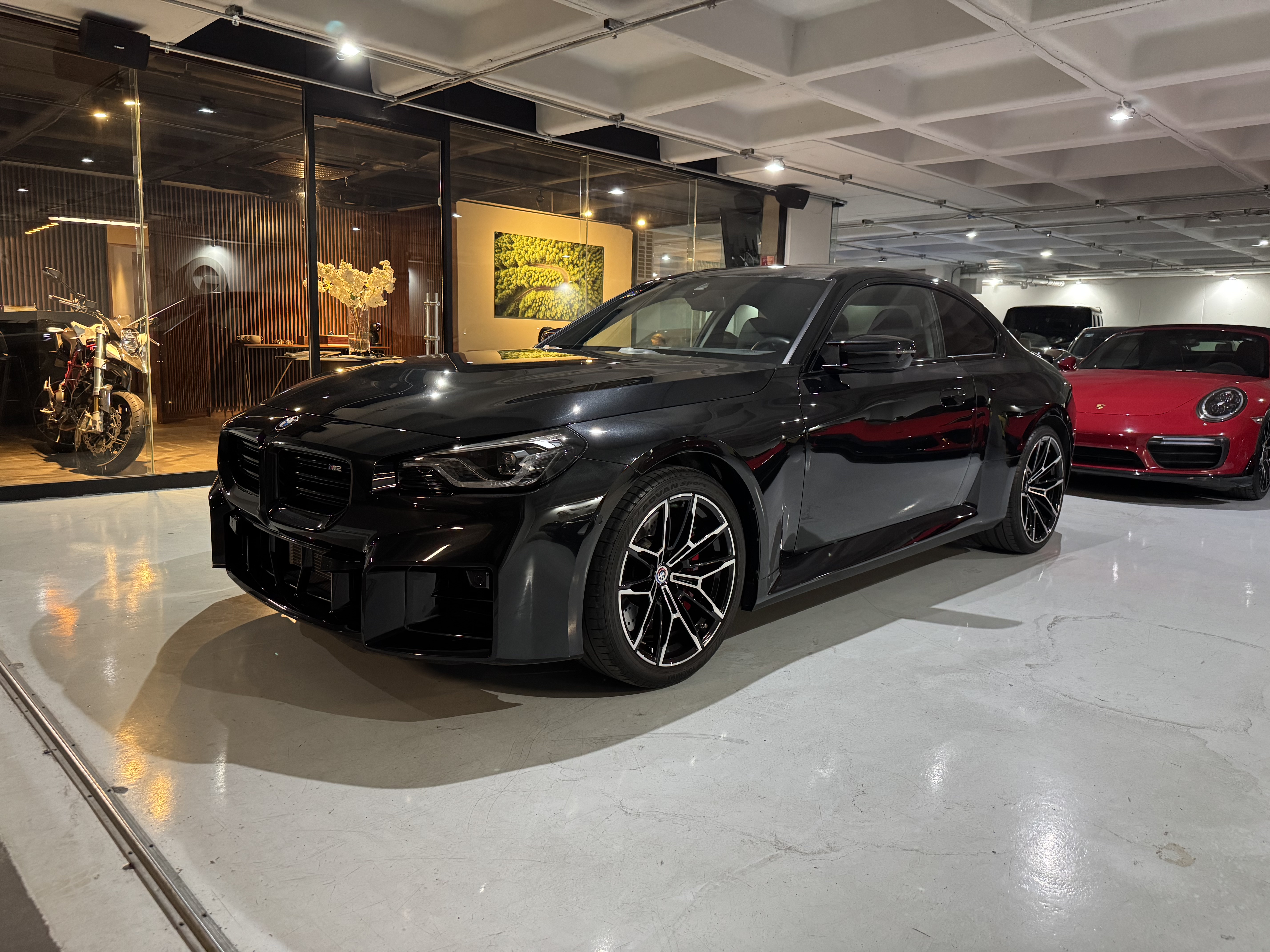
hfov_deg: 71.6
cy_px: 476
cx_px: 635
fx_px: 881
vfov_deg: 56.8
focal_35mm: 24
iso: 640
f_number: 1.78
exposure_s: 1/60
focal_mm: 6.76
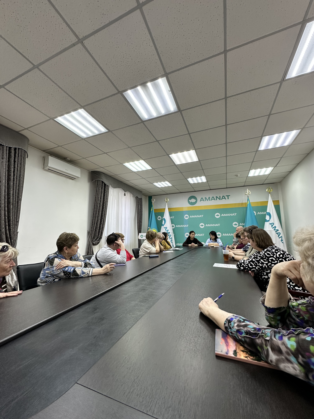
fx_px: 169
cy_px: 210
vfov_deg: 102.1
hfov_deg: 85.7
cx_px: 157
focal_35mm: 14
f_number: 2.2
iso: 125
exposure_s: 1/100
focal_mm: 2.22
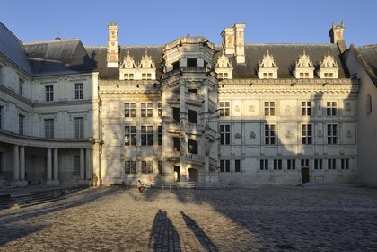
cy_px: 126
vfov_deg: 70.4
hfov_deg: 93.3
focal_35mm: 17
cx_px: 188
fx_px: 178
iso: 200
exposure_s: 1/160
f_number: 9
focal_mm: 17
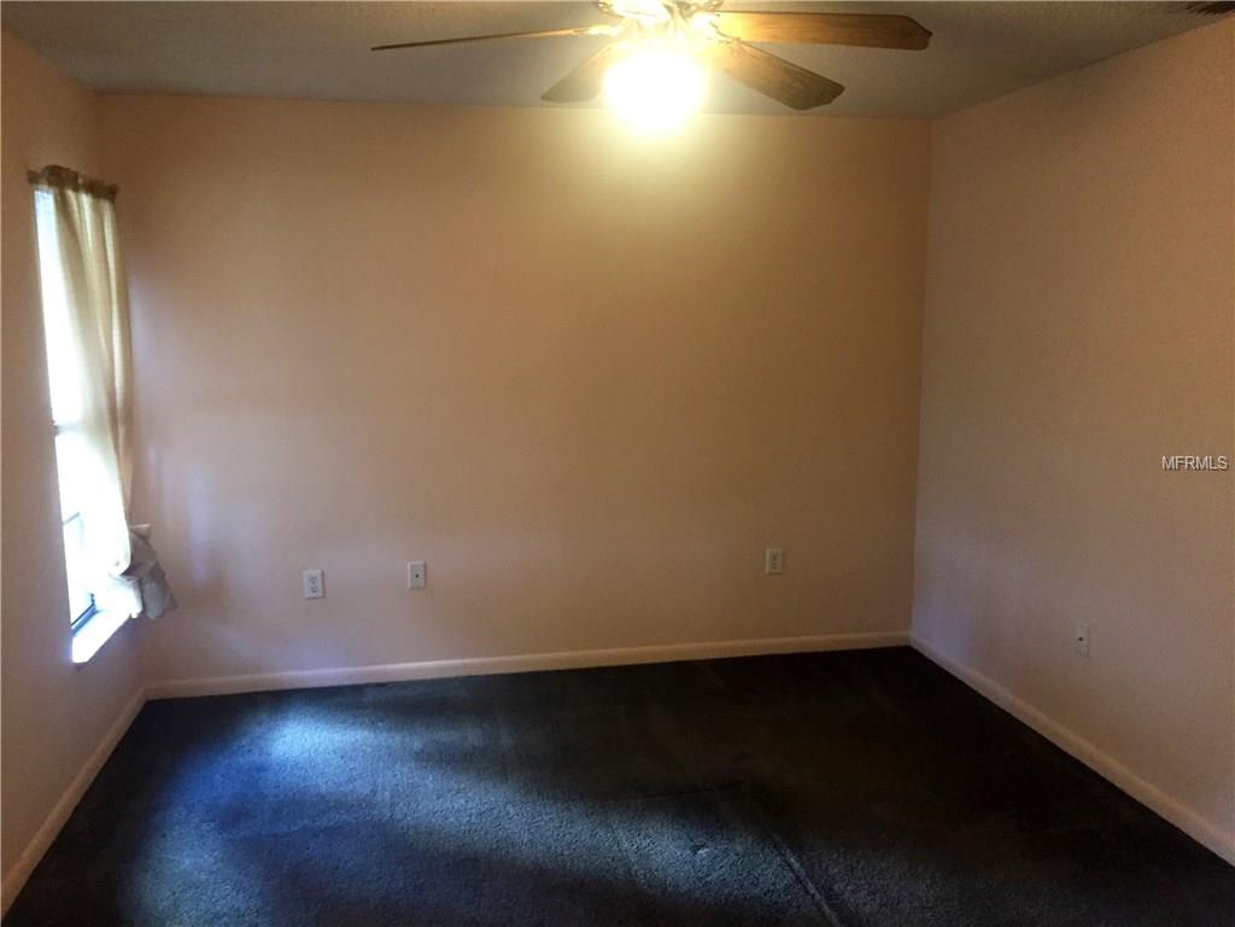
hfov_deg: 61.7
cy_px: 464
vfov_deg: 48.2
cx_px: 618
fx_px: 1035
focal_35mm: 29
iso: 250
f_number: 2.2
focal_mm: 4.15
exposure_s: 1/15
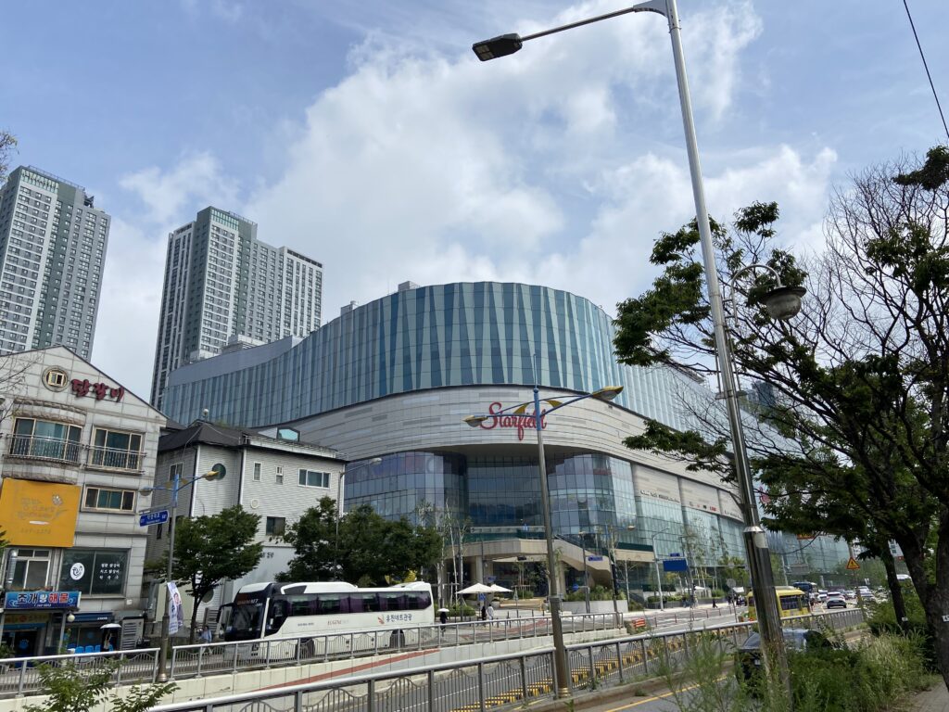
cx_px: 474
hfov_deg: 67.3
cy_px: 356
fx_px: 713
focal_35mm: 26
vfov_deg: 53.1
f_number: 1.8
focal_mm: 4.25
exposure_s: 1/4808
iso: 32
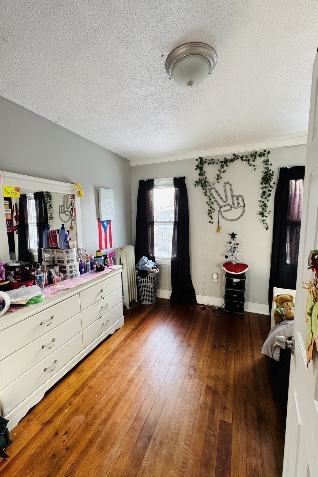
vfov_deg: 100.4
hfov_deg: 77.3
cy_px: 239
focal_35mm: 15
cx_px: 155
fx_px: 199
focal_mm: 2.22
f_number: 2.2
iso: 250
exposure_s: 1/99
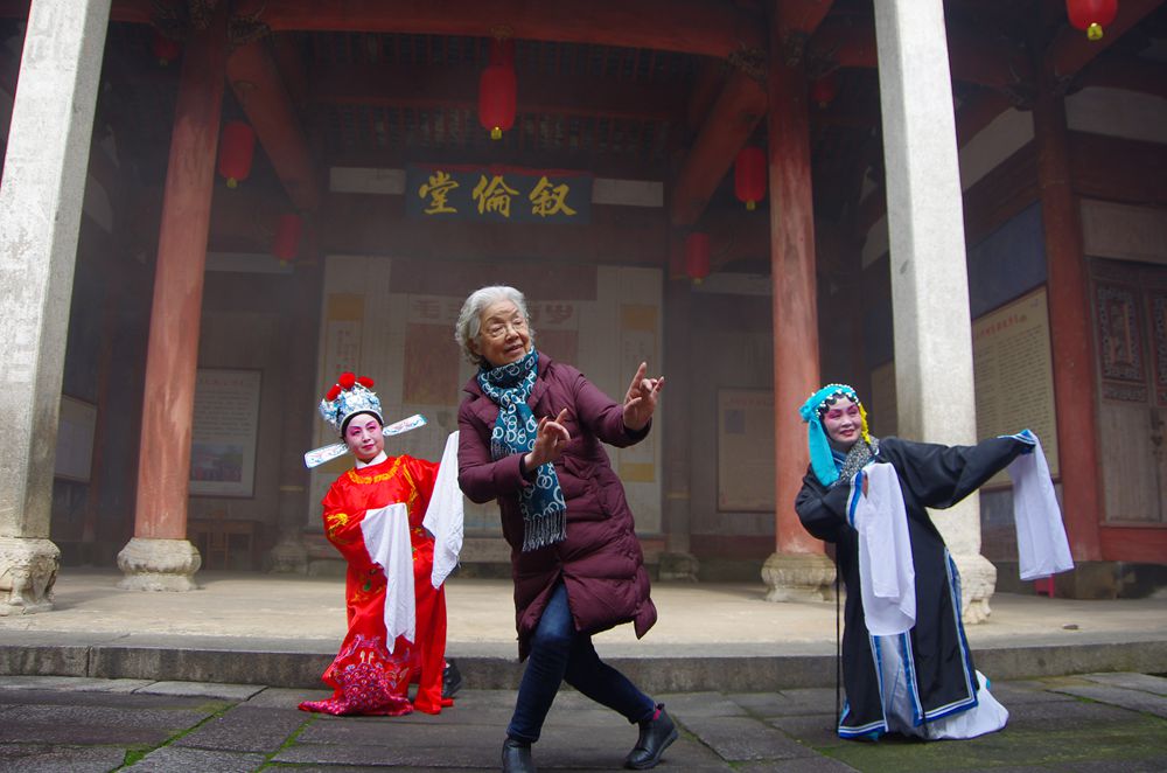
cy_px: 386
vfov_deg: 24.9
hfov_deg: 36.9
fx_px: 1747
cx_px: 584
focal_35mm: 54
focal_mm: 36
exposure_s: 1/200
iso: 200
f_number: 6.3
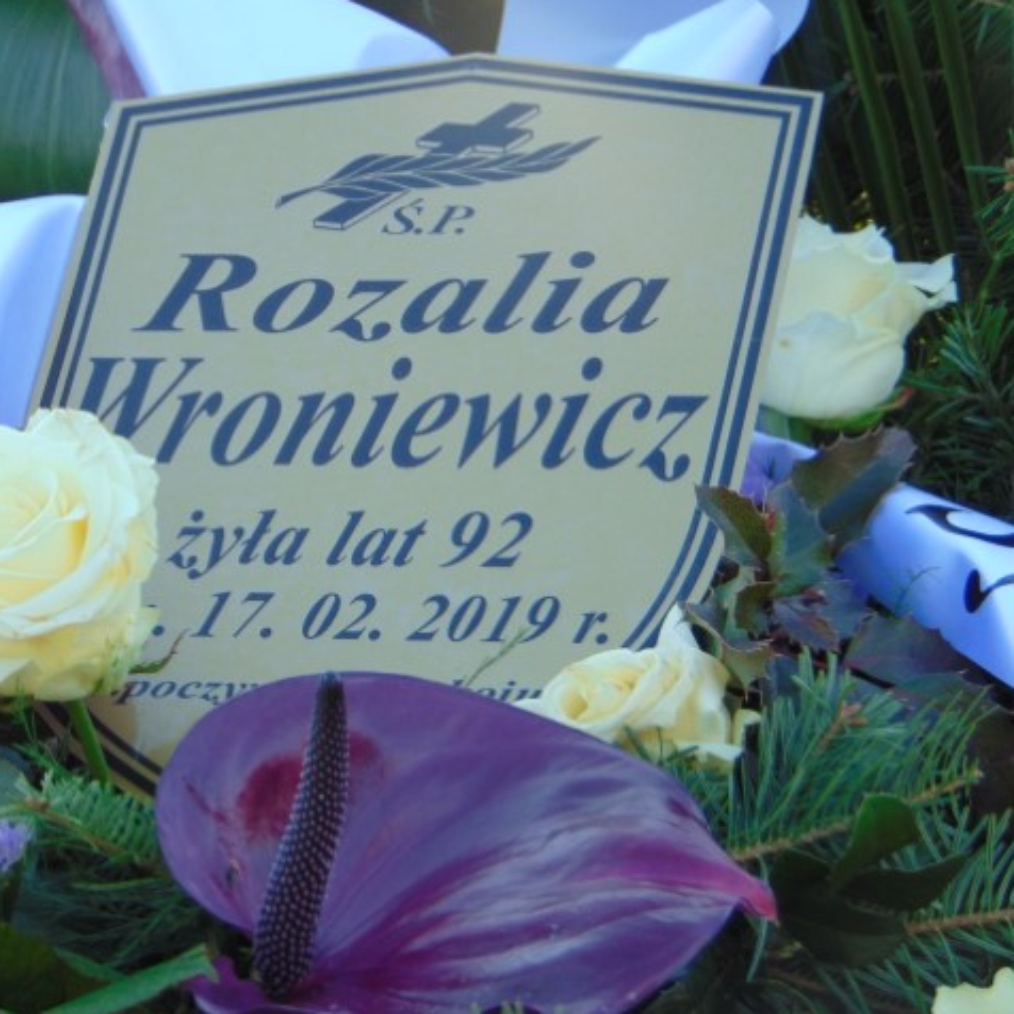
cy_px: 505
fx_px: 6463
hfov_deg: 9.0
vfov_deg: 9.0
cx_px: 400
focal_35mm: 195
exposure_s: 1/125
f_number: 4
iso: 80
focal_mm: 29.5
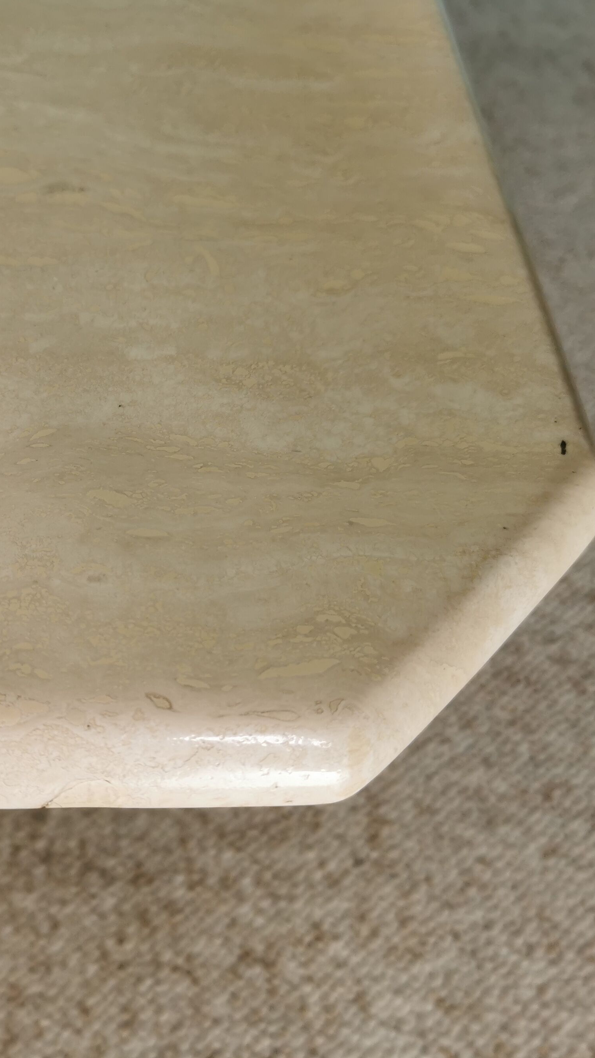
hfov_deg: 29.1
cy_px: 532
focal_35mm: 40
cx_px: 131
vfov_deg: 50.5
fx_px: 1122
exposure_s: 1/100
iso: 64
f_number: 1.8
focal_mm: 5.58
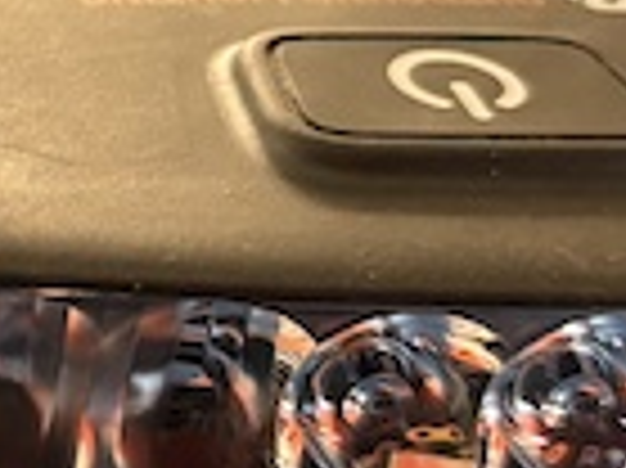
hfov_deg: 12.1
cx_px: -509
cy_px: 153
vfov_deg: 9.9
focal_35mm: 150
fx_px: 2710
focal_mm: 5.96
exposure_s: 1/60
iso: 400
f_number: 1.6
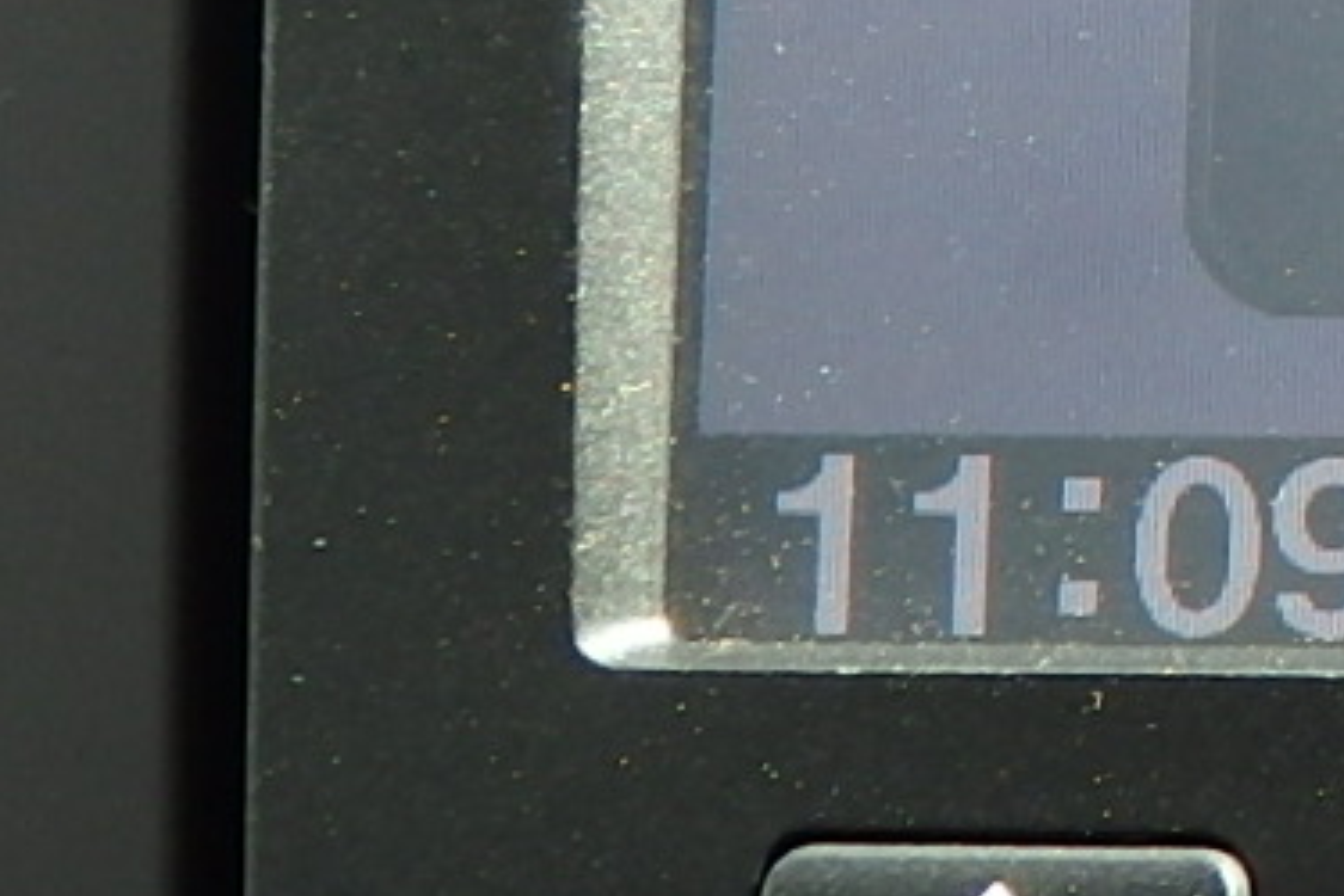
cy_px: -527
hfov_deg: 9.3
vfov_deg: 6.9
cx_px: 3322
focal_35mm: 197
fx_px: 7354
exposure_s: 1/100
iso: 125
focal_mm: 6.6
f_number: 3.6
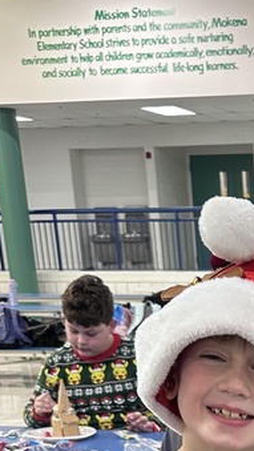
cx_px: 387
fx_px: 945
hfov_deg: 14.3
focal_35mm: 79
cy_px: 597
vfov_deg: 23.5
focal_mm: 6.86
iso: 125
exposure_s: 1/60
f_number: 1.78
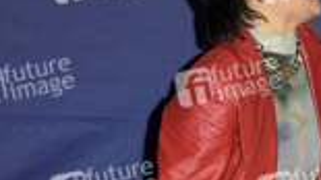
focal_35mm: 189
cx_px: 463
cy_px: 134
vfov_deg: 6.4
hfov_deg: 11.0
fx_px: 1608
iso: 640
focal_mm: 62
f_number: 5.6
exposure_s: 1/250
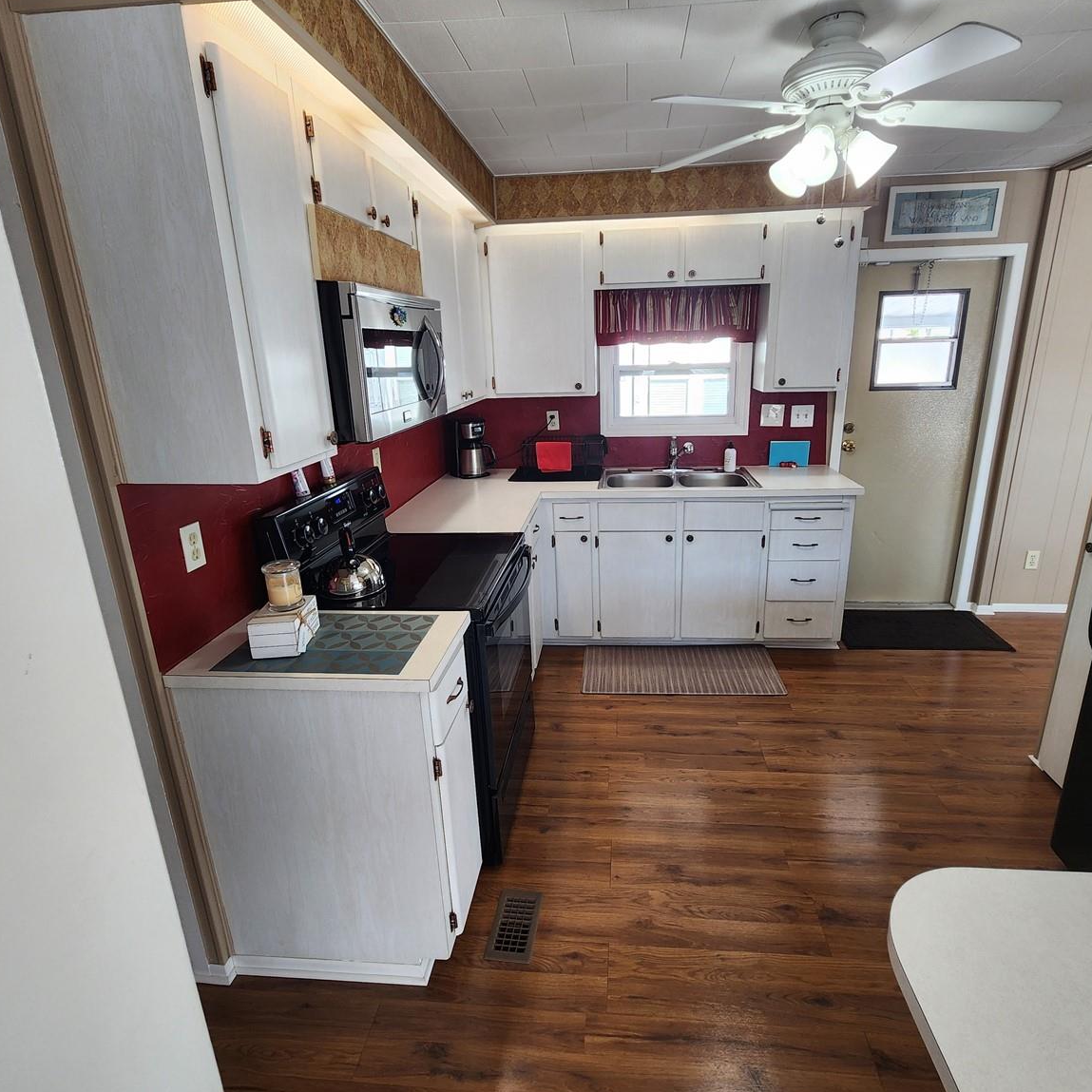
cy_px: 531
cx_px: 567
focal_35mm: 16
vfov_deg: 87.4
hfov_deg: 87.4
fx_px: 571
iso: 100
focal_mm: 2.2
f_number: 2.2
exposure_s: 1/60
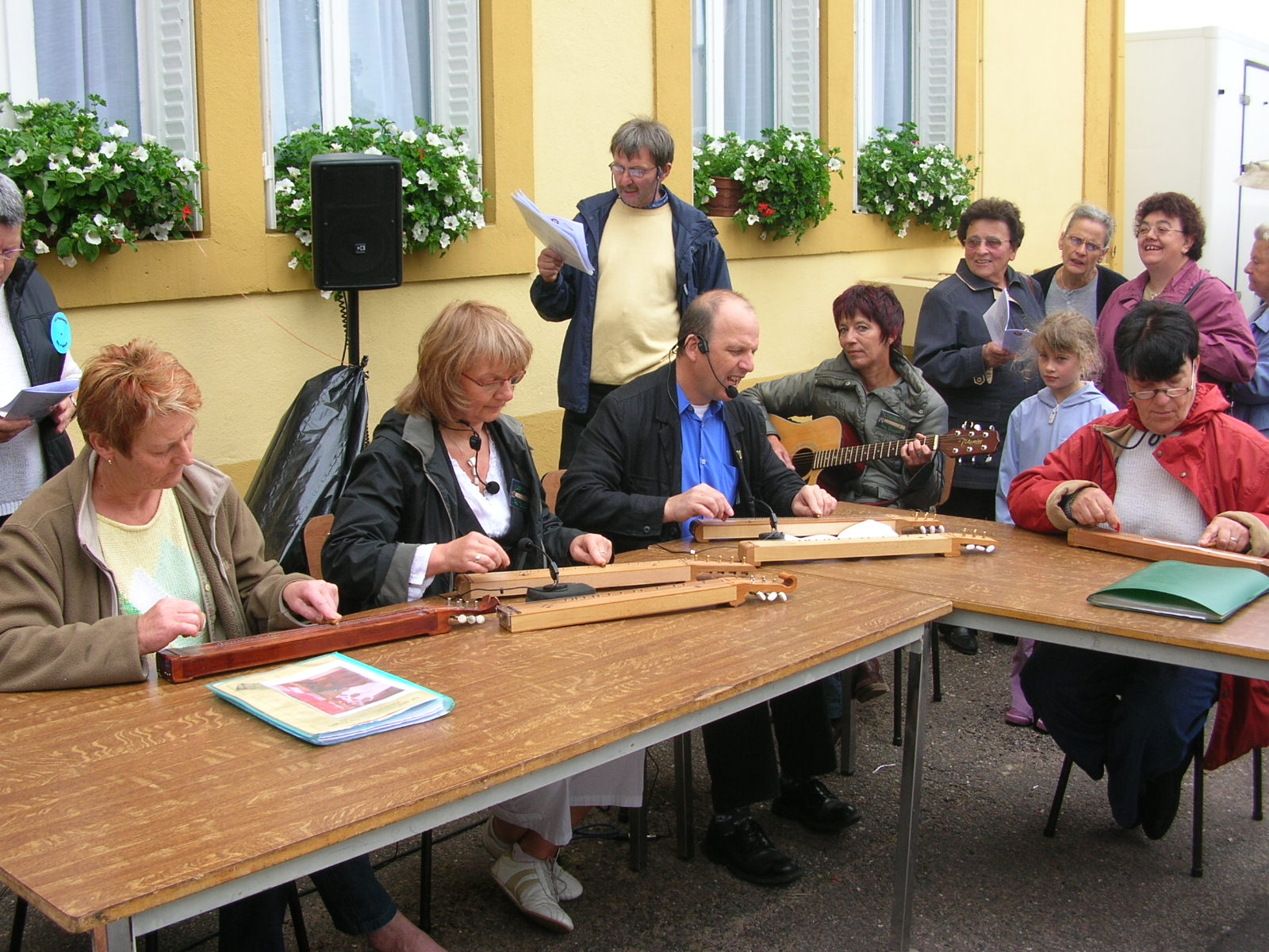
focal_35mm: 40
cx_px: 634
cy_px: 476
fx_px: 1466
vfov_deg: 36.0
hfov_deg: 46.8
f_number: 3
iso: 50
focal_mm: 6.6
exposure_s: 1/100
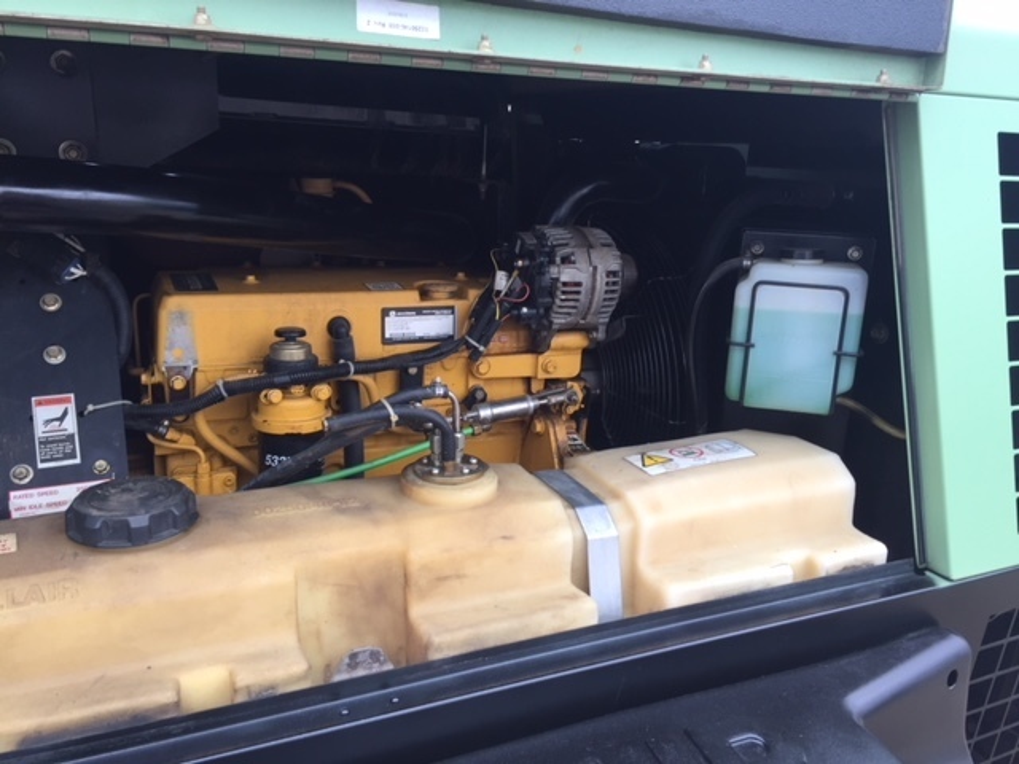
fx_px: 854
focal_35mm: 29
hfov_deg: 61.7
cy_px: 382
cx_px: 510
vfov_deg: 48.2
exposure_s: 1/120
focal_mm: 4.15
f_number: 2.2
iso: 32
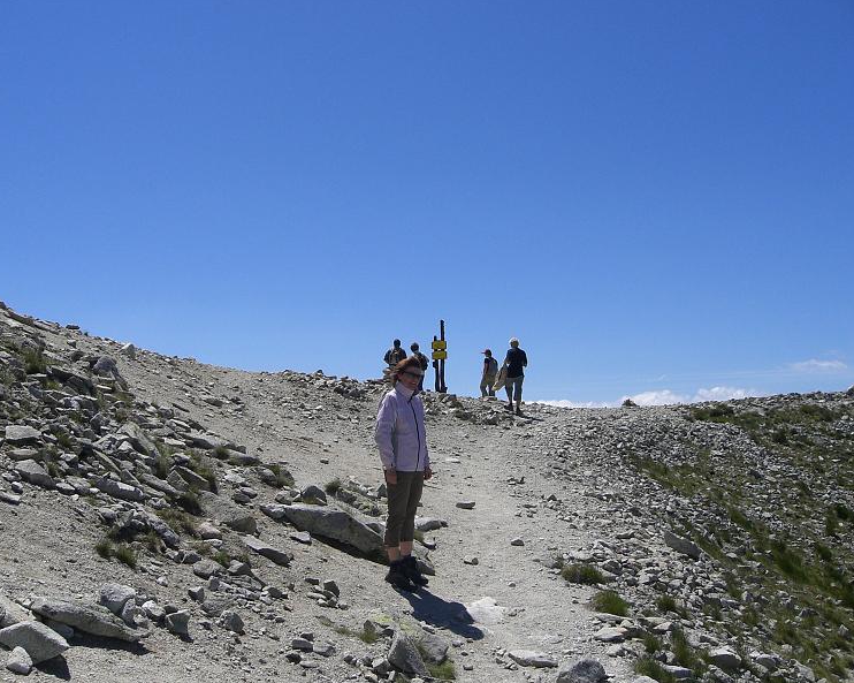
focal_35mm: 40
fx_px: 1011
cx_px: 396
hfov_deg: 45.8
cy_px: 341
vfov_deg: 37.3
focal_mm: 6.3
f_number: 4.4
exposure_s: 1/1250
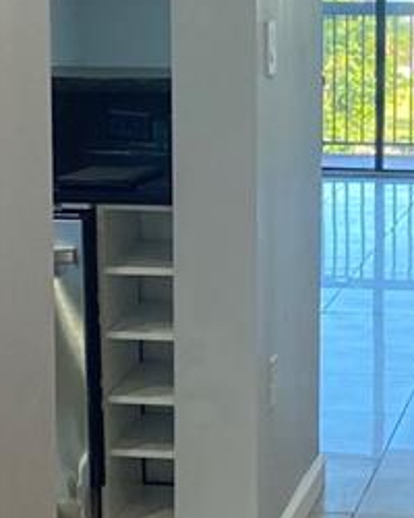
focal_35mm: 122
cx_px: 381
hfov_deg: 12.5
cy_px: 205
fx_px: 1869
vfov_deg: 15.8
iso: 125
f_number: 1.8
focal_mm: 4.25
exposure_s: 1/121
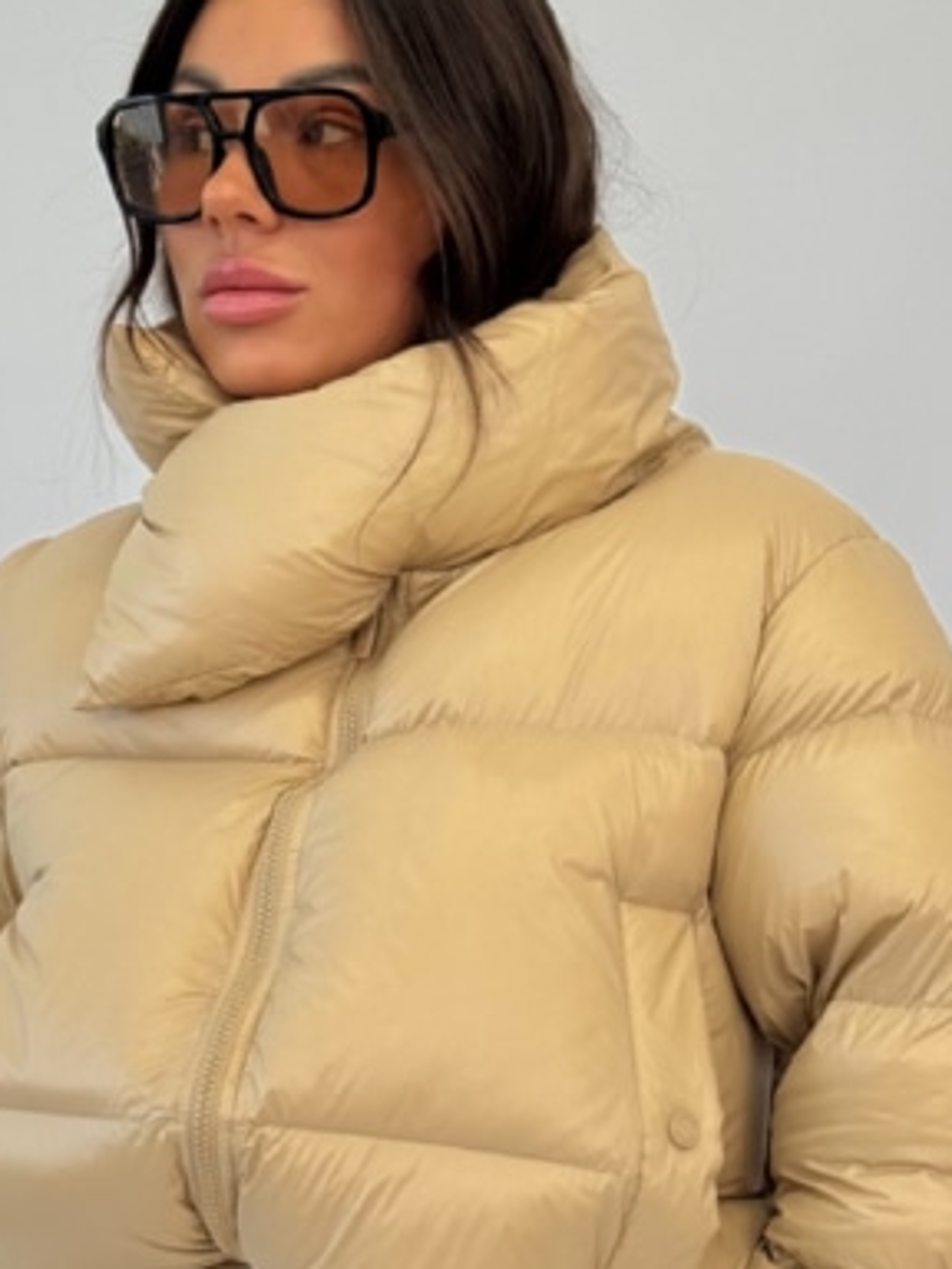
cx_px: 388
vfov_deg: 20.1
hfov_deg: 15.2
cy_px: 977
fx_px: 3557
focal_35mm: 97
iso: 64
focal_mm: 6.76
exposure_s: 1/488
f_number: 1.78
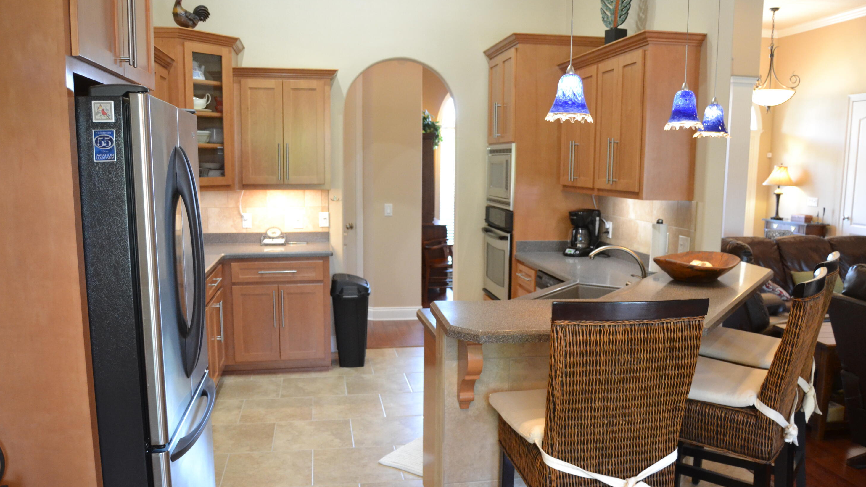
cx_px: 431
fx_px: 666
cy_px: 268
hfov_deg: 66.1
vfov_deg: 40.1
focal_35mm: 29
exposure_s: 1/60
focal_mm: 18
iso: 1800
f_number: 3.5
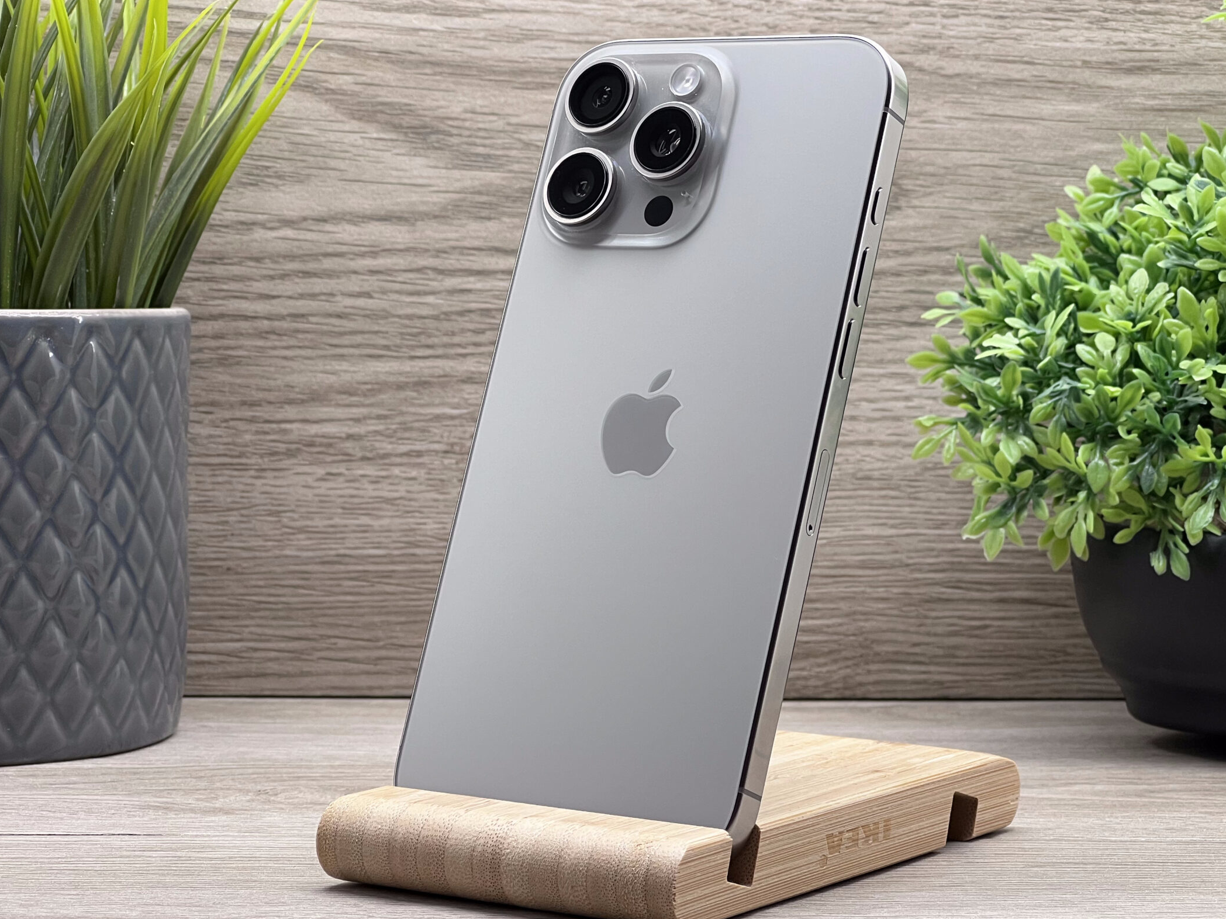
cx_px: 690
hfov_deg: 20.9
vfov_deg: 15.7
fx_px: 3329
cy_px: 526
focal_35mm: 94
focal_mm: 9
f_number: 2.8
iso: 80
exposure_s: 1/100
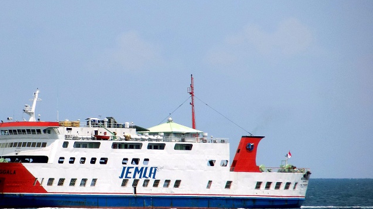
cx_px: 140
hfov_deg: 2.9
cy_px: 117
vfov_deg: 1.6
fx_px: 7309
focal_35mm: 739
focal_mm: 95.4
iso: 80
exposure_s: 1/500
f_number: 5.9
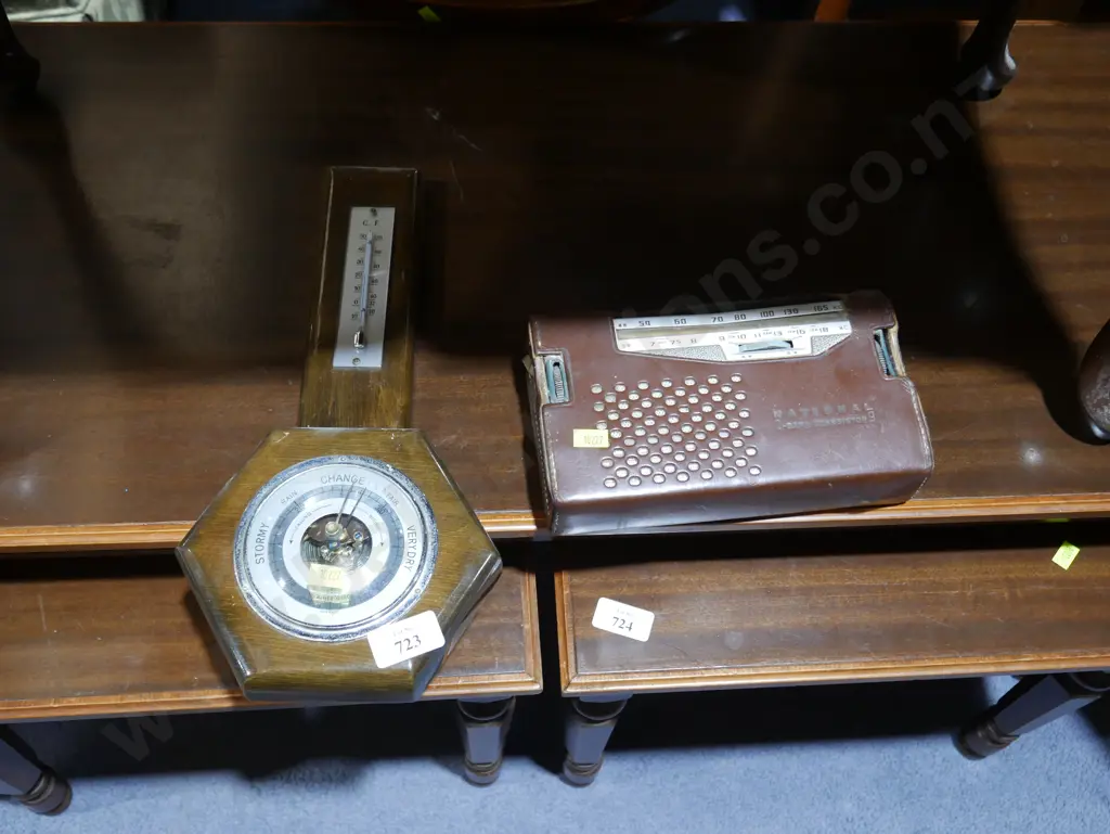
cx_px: 555
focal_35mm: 36
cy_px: 417
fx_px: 1155
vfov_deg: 39.7
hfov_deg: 51.3
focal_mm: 18
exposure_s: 1/60
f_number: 4
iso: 640
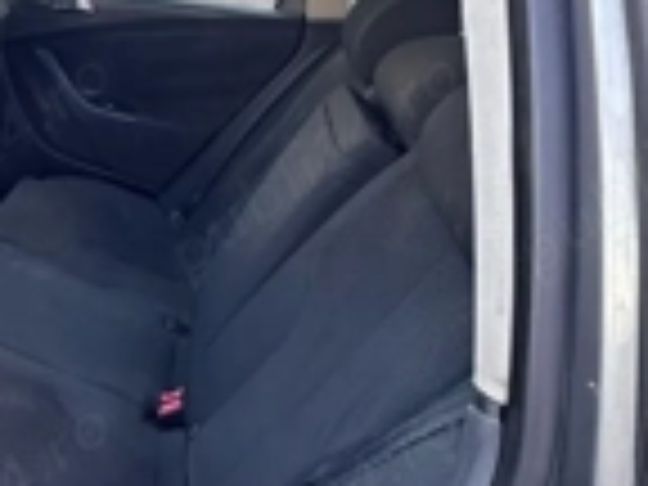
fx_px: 730
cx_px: 54
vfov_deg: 36.8
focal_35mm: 39
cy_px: 220
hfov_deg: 43.4
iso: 320
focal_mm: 2.22
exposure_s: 1/95
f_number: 2.2
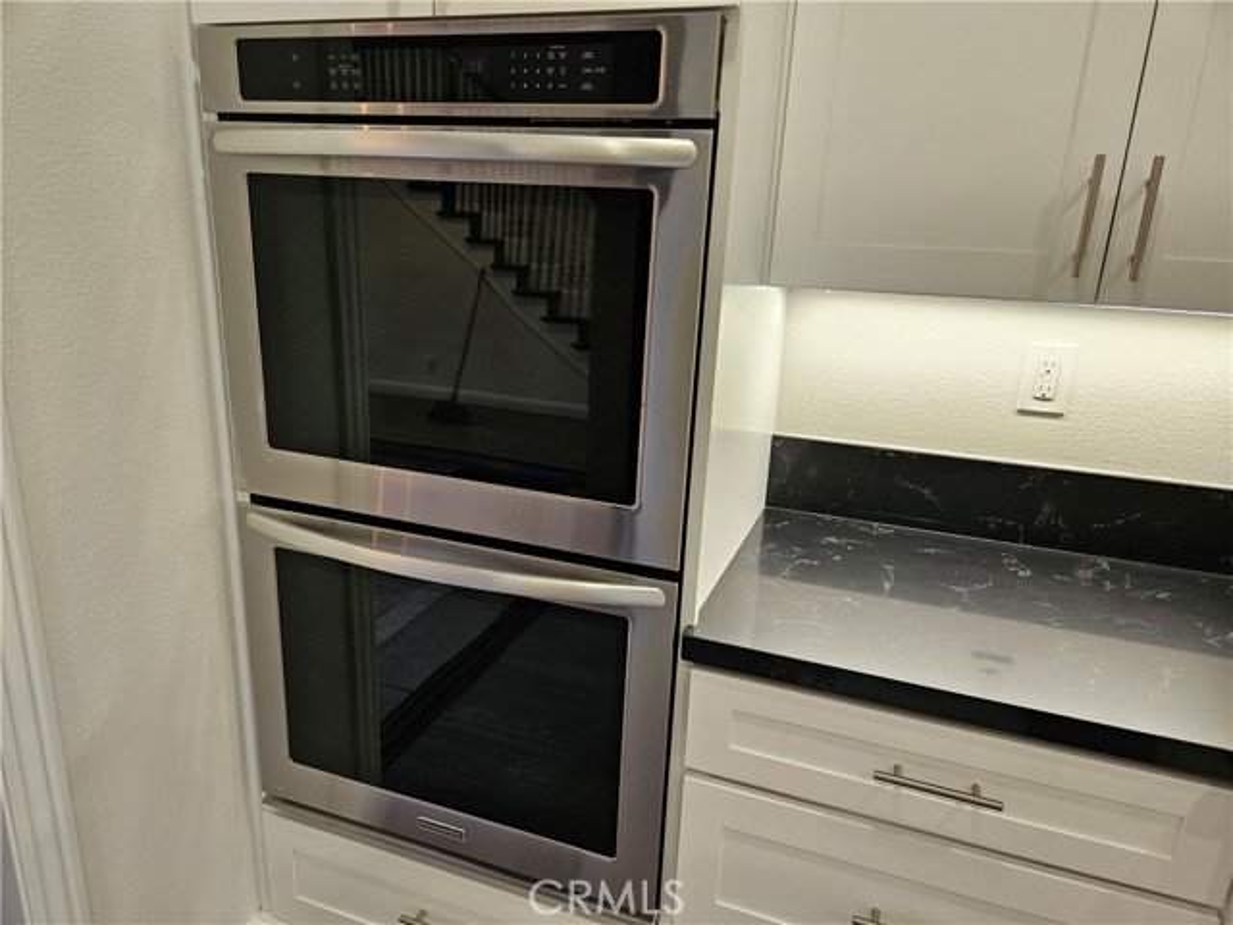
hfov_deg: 73.9
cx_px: 616
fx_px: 819
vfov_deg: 58.9
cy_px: 462
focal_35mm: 23
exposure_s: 1/120
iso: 200
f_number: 1.8
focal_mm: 5.4
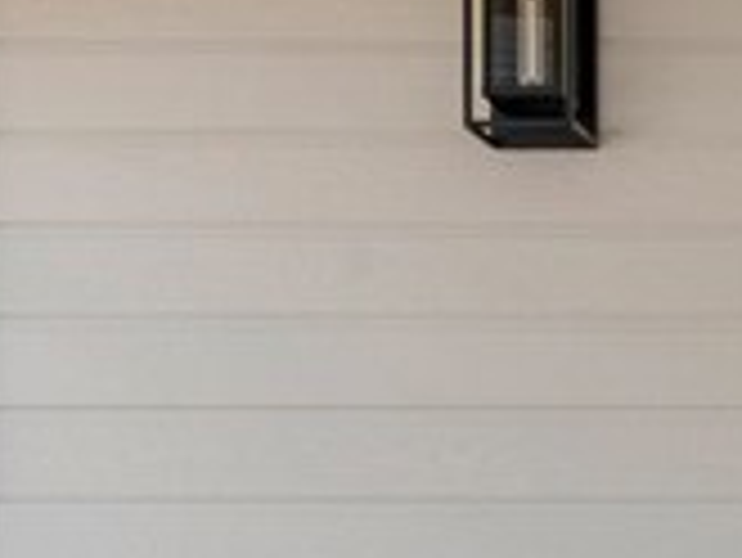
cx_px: 1273
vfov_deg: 12.0
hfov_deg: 14.8
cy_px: 812
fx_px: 2553
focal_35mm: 119
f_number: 8
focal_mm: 20
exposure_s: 1/80
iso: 200
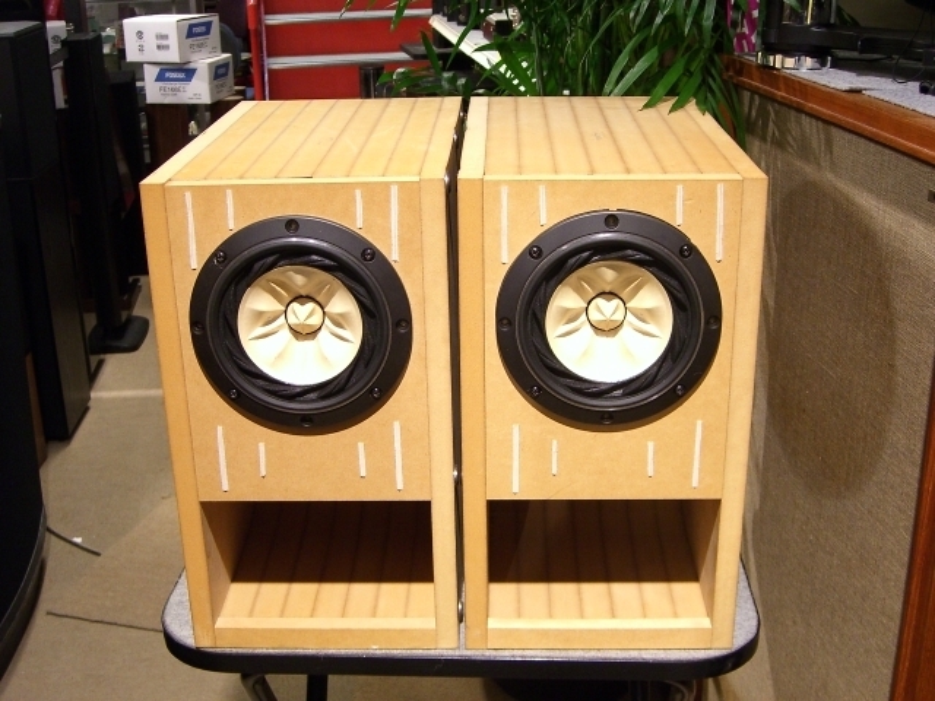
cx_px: 468
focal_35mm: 46
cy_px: 350
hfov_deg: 41.2
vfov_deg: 31.5
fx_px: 1242
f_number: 3.1
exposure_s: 1/20
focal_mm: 9.5
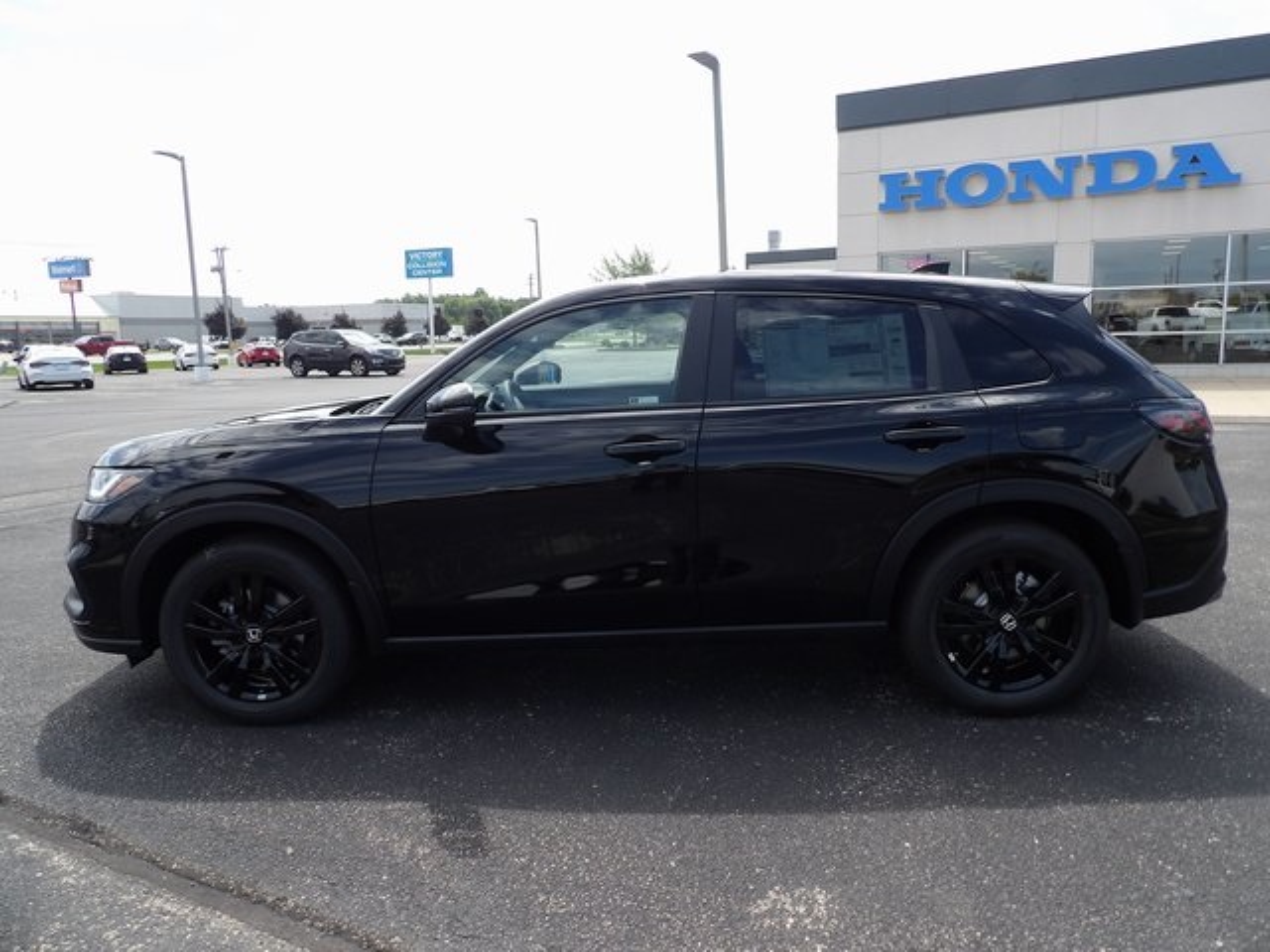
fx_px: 881
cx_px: 635
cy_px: 476
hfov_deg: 71.6
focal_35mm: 24
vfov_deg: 56.8
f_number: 3.2
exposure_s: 1/461
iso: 100
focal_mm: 4.3
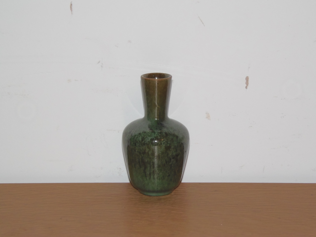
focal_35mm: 87
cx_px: 158
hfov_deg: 22.5
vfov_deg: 17.0
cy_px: 118
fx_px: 794
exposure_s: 1/20
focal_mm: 16.2
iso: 200
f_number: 4.3
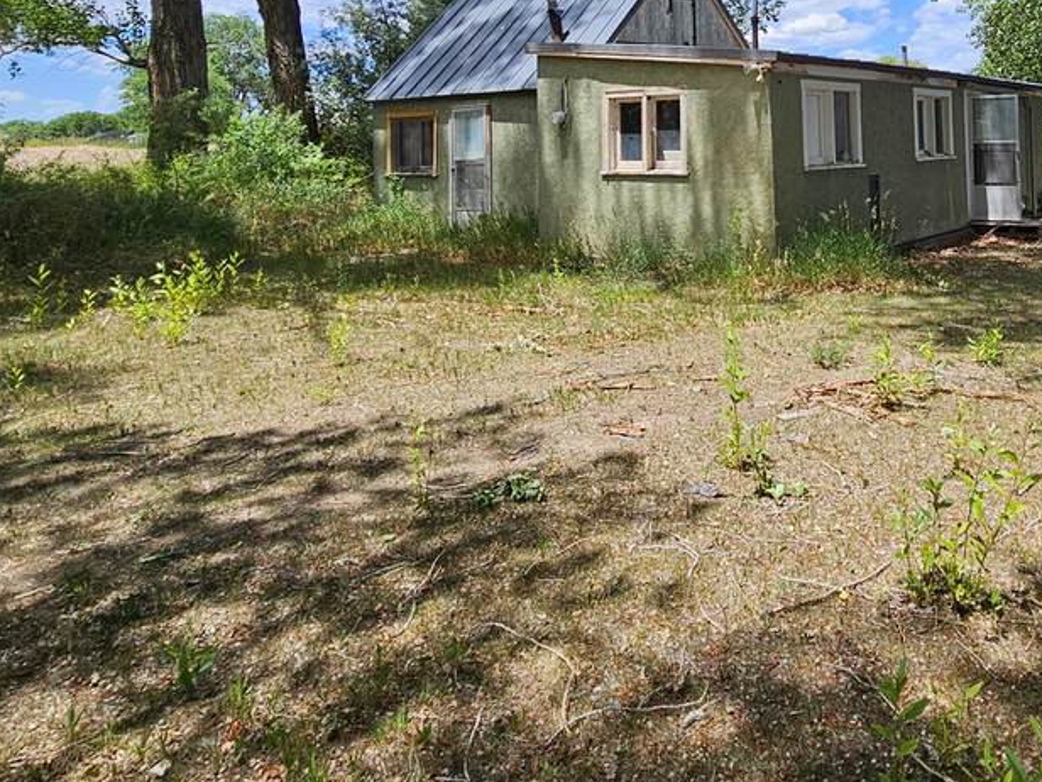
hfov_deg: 60.9
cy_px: 96
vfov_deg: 46.9
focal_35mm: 27
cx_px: 809
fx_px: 813
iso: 50
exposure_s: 1/1584
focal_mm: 2.2
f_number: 2.2
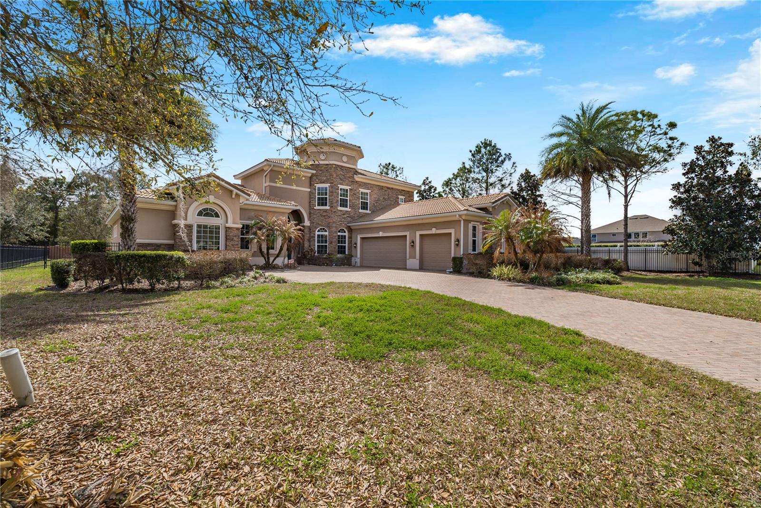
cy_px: 254
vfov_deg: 73.8
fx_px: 338
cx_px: 380
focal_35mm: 16
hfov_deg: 96.7
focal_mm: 16
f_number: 9
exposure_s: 1/800
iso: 80
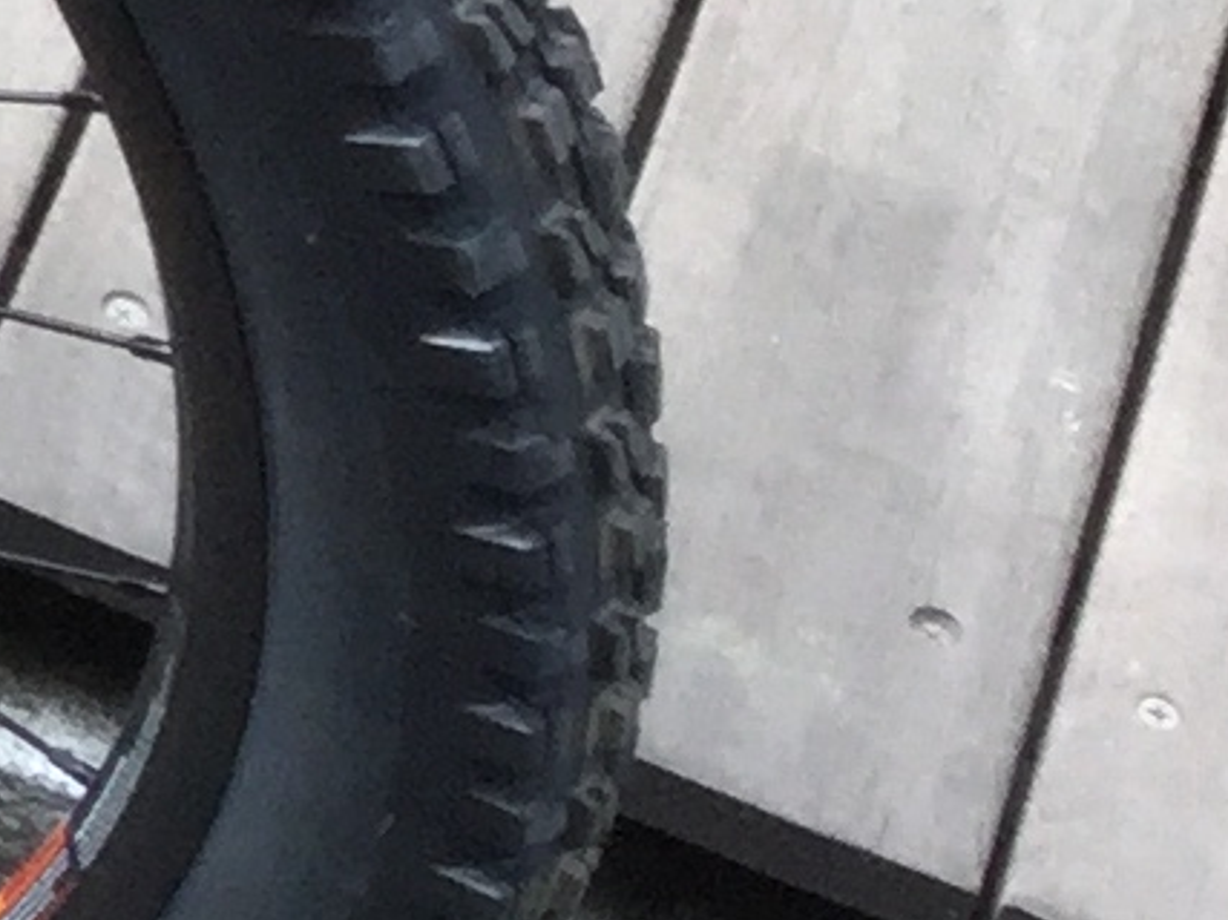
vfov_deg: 6.0
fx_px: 8405
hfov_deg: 7.1
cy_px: -1478
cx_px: -2991
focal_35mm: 237
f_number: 2.4
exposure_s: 1/120
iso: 40
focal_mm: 3.3
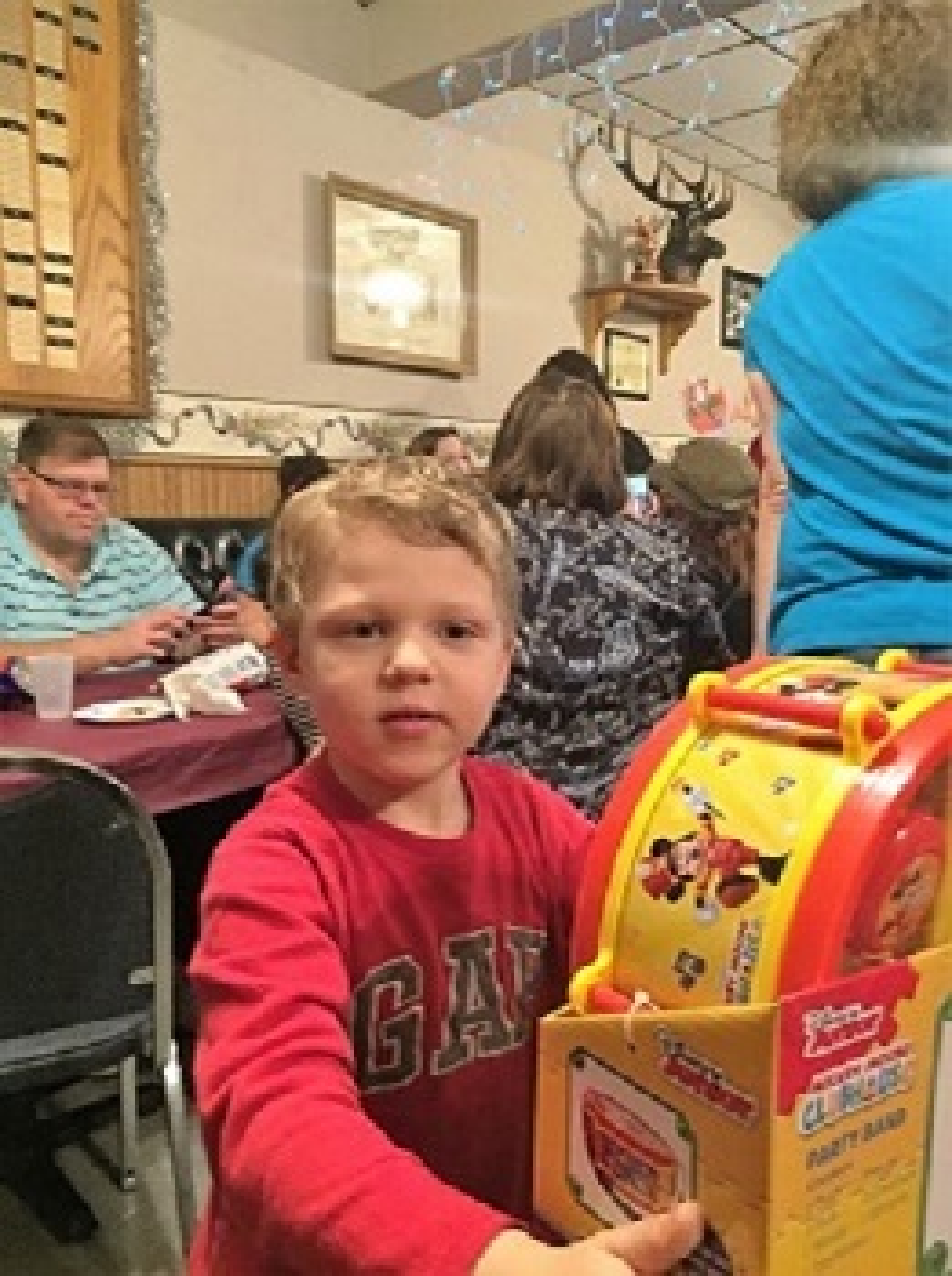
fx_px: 1067
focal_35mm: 29
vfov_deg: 61.8
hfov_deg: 48.1
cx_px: 476
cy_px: 638
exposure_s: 1/17
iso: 250
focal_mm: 4.15
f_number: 2.2
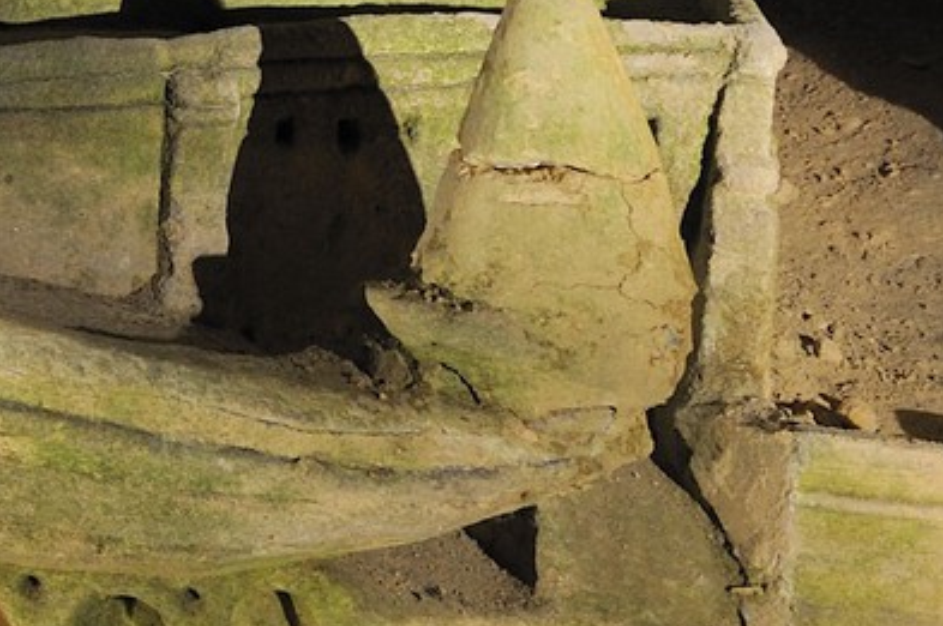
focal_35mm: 114
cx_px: -926
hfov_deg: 14.8
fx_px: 2982
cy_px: -391
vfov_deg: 11.4
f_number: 7.1
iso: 400
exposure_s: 1/3.33
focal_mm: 28
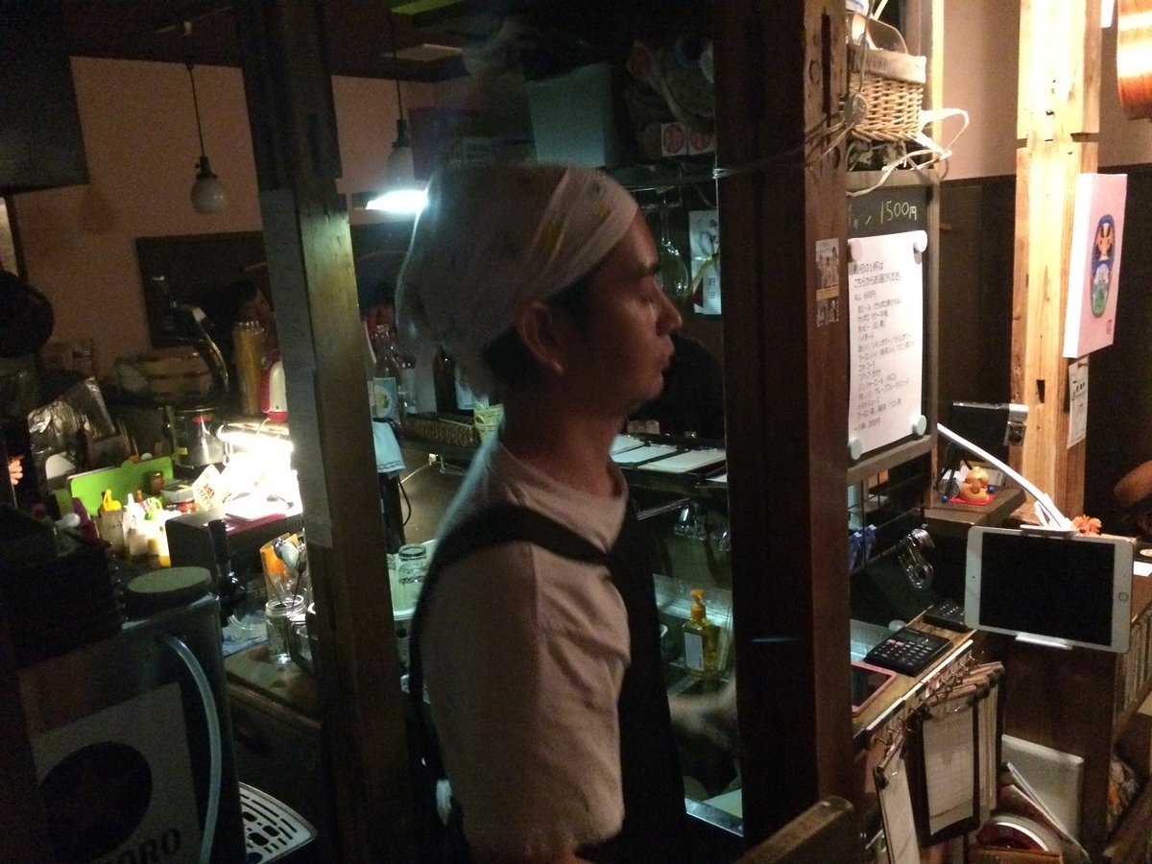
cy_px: 432
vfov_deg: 48.2
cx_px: 576
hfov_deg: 61.7
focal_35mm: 29
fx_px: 965
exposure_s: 1/15
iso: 800
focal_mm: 4.15
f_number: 2.2
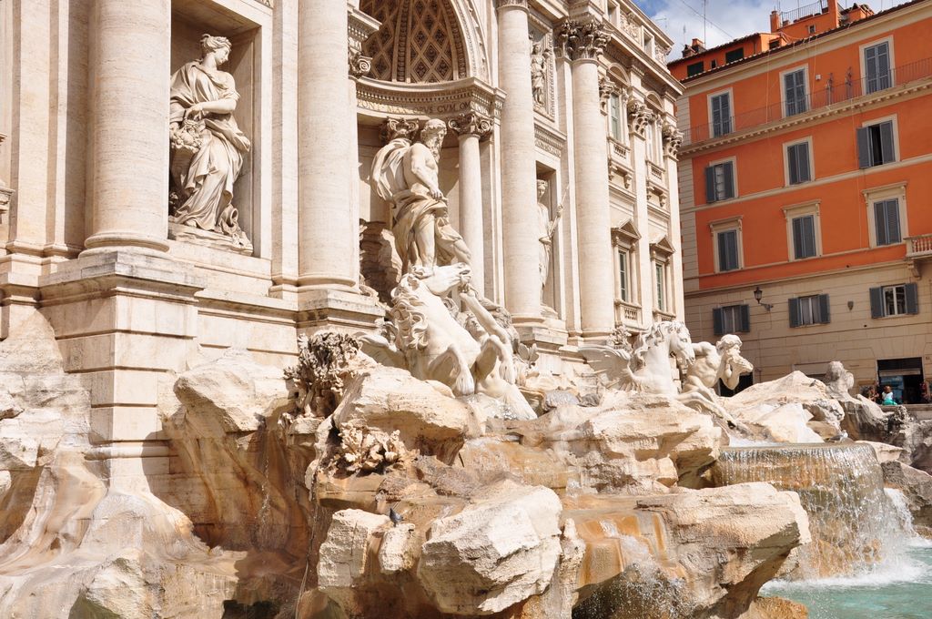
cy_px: 310
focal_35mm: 36
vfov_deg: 36.8
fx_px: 931
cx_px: 466
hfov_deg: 53.2
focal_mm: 24
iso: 200
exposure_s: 1/400
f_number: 11
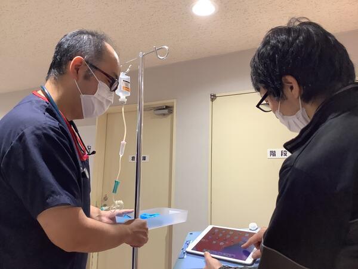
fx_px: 321
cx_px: 179
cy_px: 134
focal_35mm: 31
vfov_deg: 45.4
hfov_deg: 58.4
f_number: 2.4
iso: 160
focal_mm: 3.3
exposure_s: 1/50
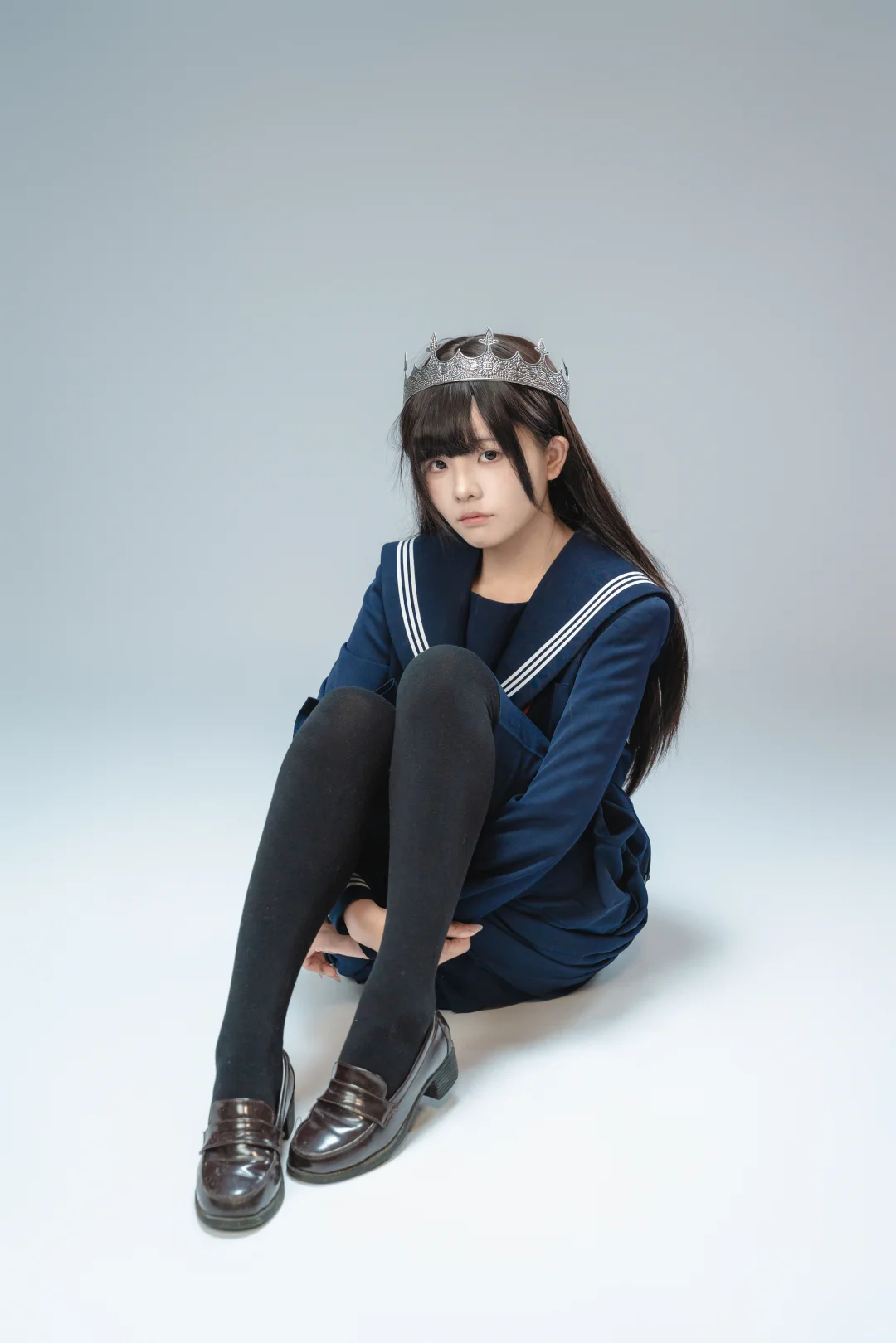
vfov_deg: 41.3
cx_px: 448
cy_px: 672
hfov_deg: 28.2
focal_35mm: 48
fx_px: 1784
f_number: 4
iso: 800
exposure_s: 1/160
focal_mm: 47.8
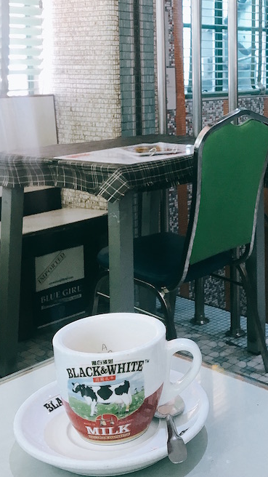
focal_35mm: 52
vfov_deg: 39.1
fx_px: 657
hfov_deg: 22.6
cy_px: 135
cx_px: 232
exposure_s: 1/33
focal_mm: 4.15
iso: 40
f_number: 2.2
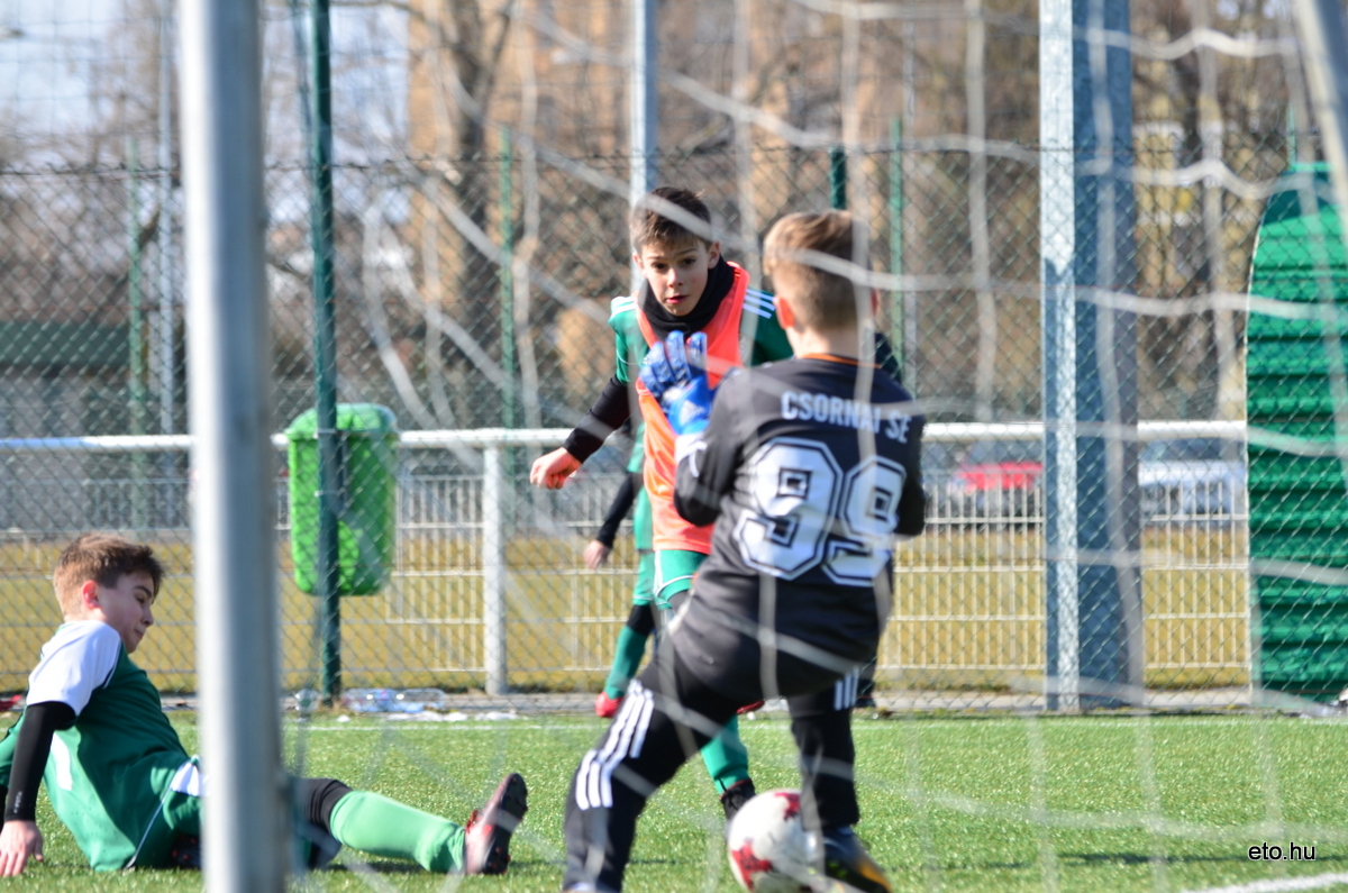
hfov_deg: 8.3
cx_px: 674
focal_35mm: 248
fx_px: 9249
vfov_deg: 5.5
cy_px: 446
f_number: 5
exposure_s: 1/640
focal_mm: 165
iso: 200
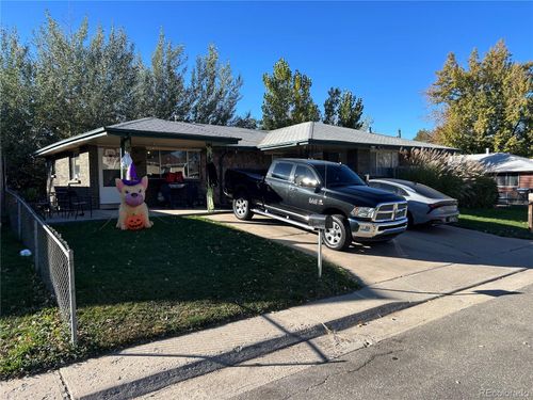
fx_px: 400
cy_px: 200
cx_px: 266
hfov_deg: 67.3
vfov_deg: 53.1
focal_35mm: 26
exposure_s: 1/1597
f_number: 1.5
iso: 50
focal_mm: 5.7
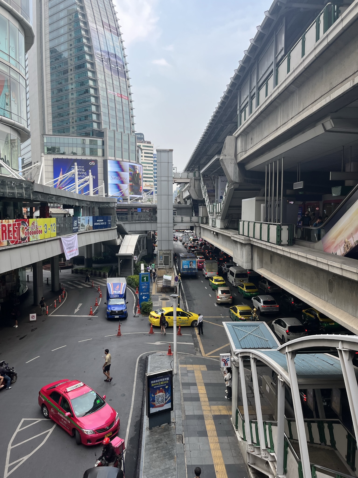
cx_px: 179
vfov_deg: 67.3
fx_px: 359
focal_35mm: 26
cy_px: 239
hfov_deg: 53.1
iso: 50
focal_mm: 5.1
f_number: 1.6
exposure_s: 1/983
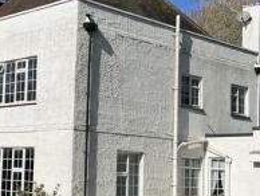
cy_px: 115
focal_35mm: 78
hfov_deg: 24.7
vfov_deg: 18.9
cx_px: 61
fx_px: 587
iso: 50
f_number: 1.6
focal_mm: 5.1
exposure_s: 1/7353
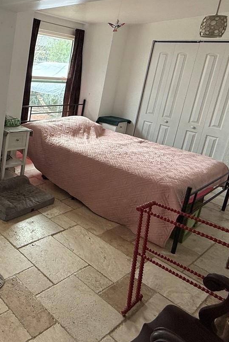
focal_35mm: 29
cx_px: -21
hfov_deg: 37.7
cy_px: 117
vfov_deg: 62.2
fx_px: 276
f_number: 2.2
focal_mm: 2.22
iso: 100
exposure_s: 1/99
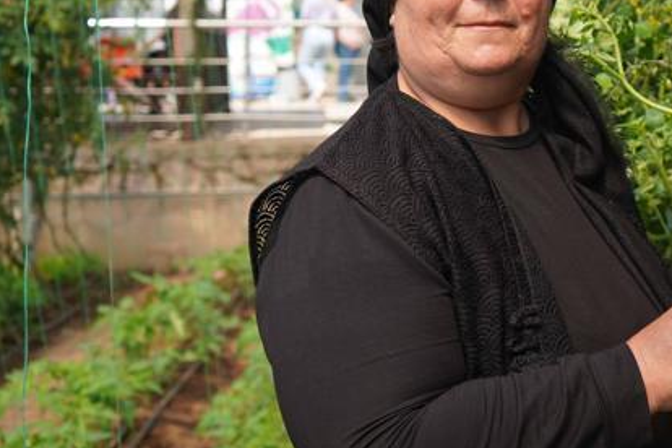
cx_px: 554
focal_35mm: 67
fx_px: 1251
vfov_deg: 20.3
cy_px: 157
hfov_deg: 29.3
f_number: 4.5
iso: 100
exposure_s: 1/320
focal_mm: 37
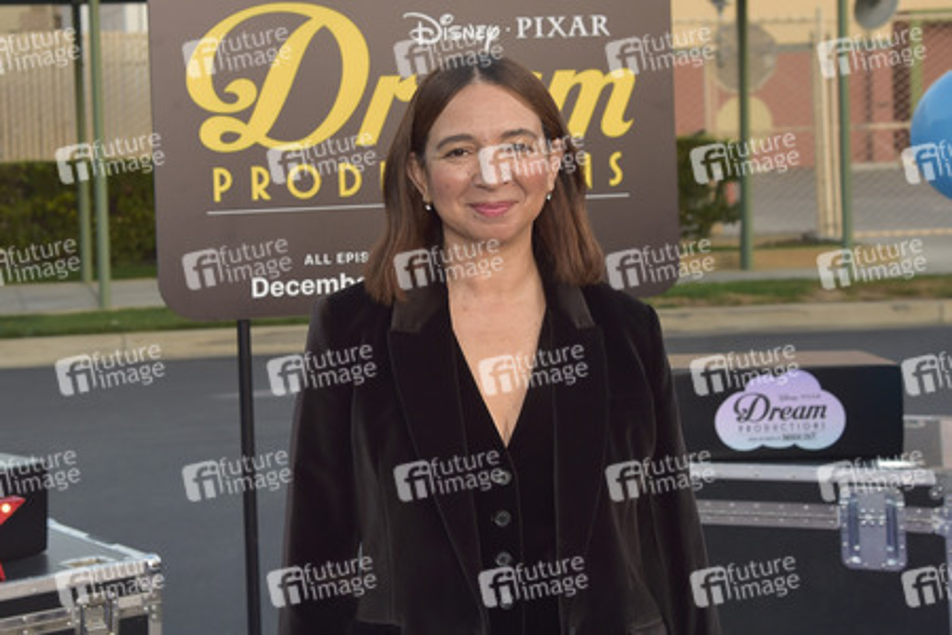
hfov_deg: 36.2
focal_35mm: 55
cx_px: 476
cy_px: 318
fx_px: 1454
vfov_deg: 24.6
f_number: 6.3
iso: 640
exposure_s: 1/250
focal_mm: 55
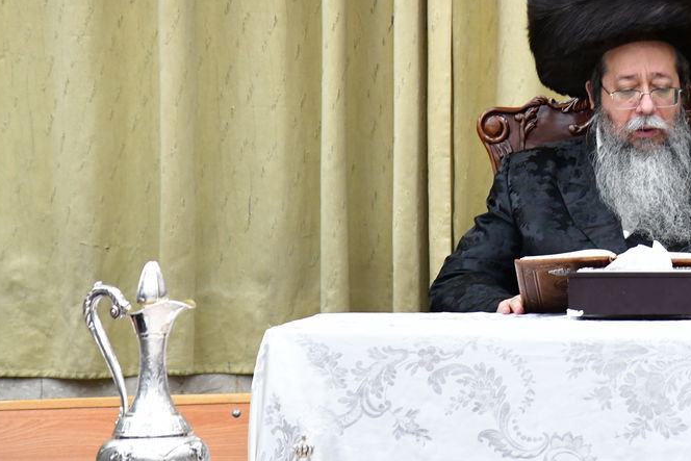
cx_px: 648
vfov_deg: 5.4
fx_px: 4857
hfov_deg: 8.1
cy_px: 32
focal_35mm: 253
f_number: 5.6
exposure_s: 1/100
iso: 2500
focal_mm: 120
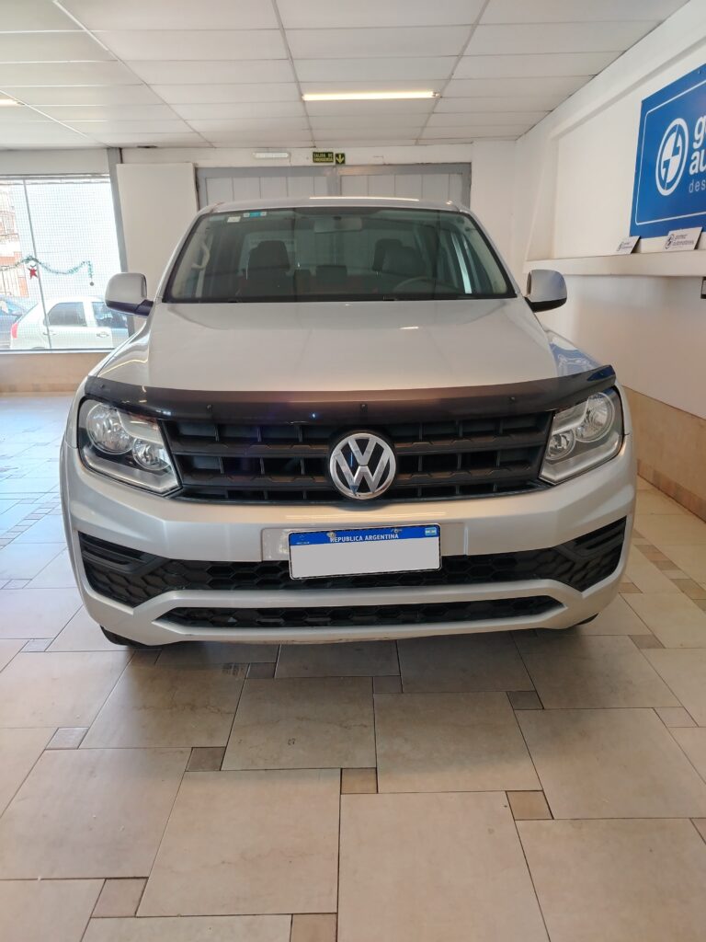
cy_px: 471
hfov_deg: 56.8
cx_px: 353
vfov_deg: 71.6
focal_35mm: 24
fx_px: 653
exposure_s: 1/50
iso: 409
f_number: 1.75
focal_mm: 5.25
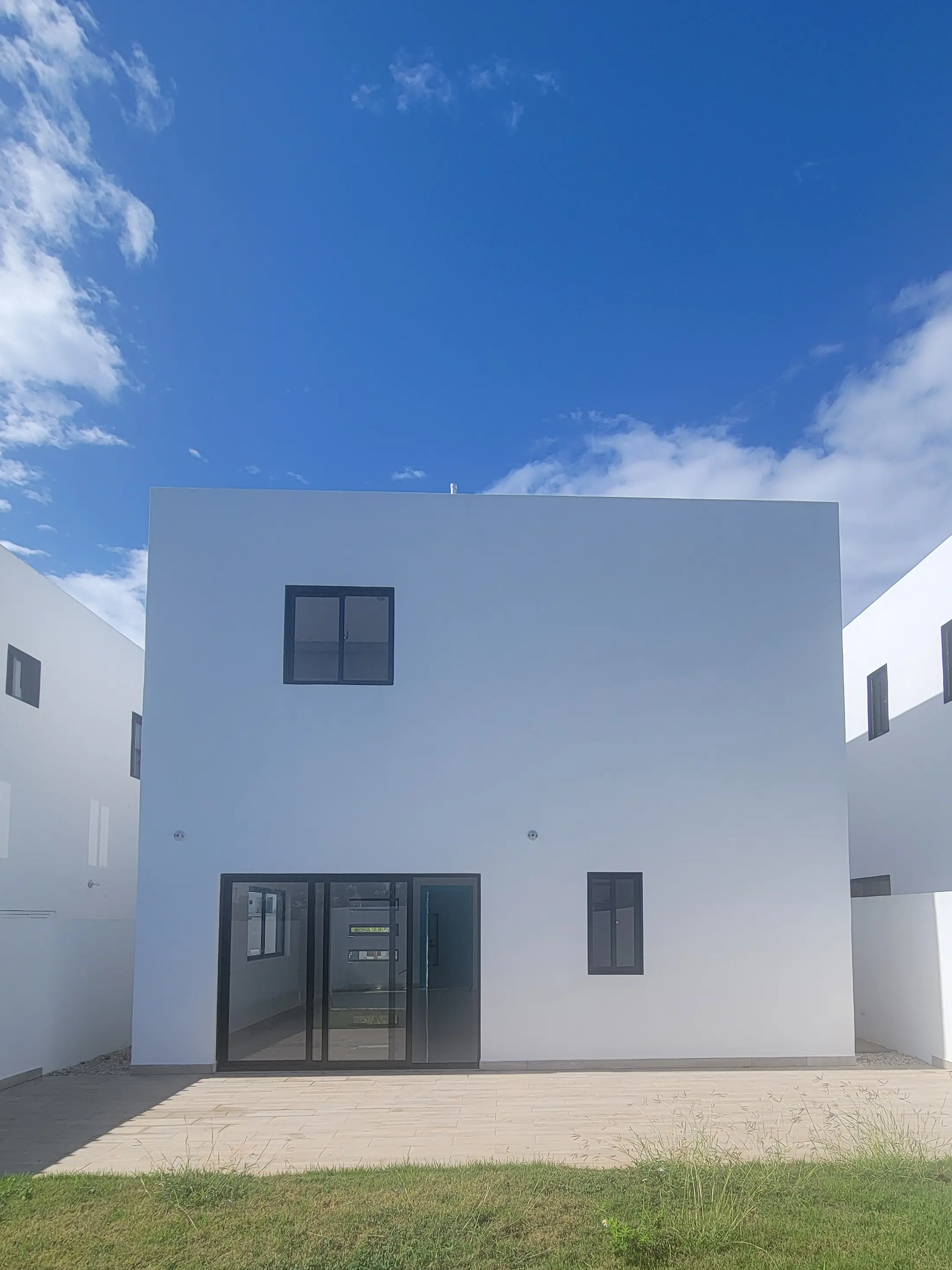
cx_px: 530
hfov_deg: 71.4
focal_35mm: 18
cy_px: 877
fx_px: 660
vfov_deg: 83.8
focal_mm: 2.2
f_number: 2.2
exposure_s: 1/2391
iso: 50
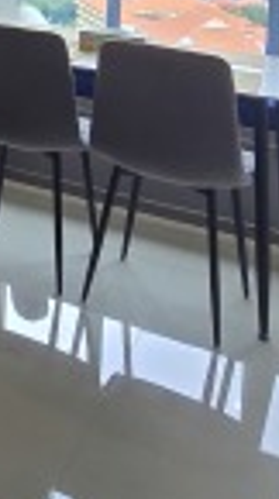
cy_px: -93
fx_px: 793
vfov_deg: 30.1
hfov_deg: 15.2
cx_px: -312
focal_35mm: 60
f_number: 2.2
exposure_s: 1/179
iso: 50
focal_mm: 2.2
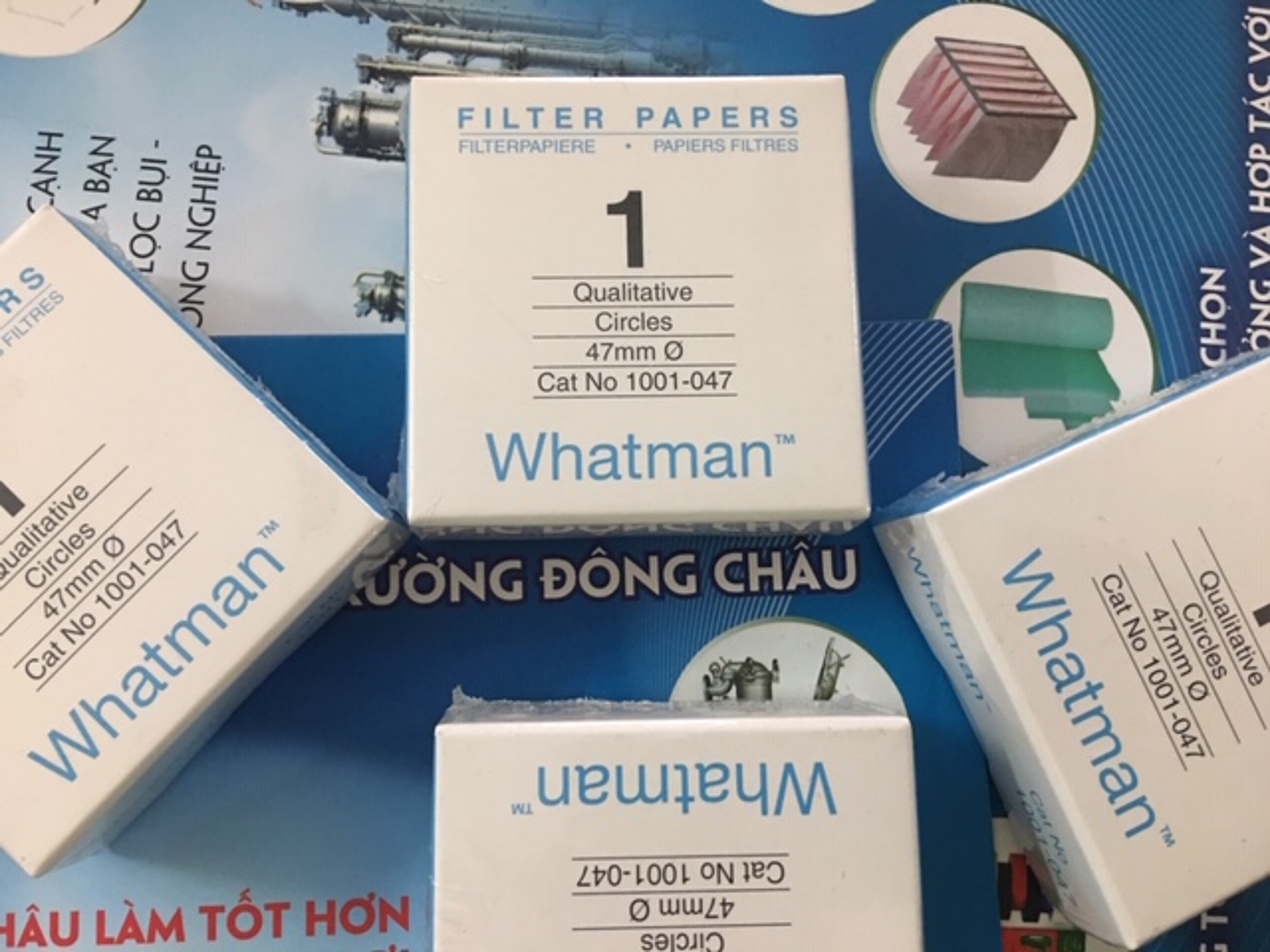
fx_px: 1064
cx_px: 635
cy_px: 476
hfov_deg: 61.7
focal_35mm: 29
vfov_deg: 48.2
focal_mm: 4.15
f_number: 2.2
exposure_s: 1/10
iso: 100
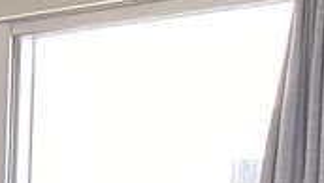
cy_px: 587
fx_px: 1728
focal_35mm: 201
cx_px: -541
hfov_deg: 9.2
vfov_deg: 5.6
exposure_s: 1/60
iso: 50
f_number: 2.4
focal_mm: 3.3
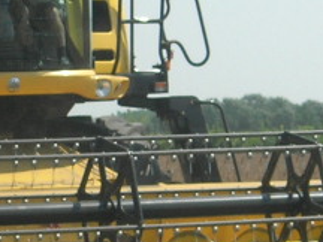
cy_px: 143
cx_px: 21
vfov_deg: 5.1
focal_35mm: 289
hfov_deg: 6.8
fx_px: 2697
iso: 64
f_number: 5.9
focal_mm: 12.7
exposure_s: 1/350
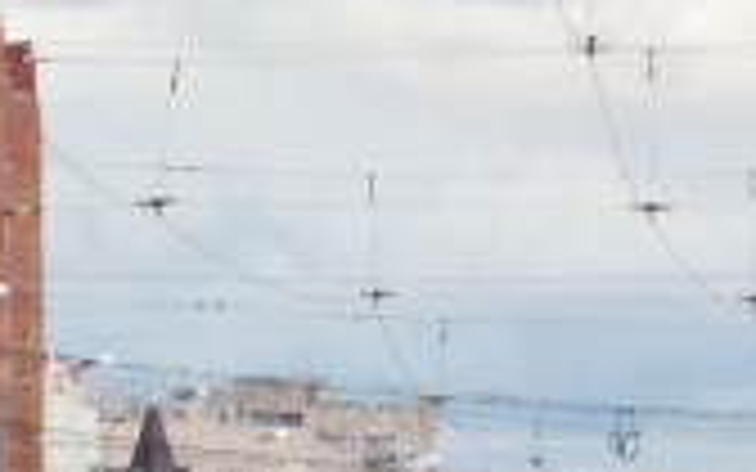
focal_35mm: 733
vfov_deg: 1.8
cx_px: -2128
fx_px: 15102
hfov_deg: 2.8
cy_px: -65
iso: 100
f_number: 5
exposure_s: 1/500
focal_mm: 62
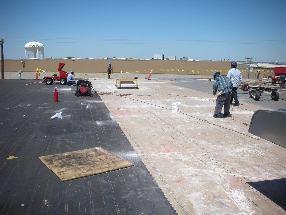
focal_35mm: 35
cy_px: 108
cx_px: 143
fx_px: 289
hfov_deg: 52.6
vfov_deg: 40.7
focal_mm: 5.8
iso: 50
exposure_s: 1/143
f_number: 7.9
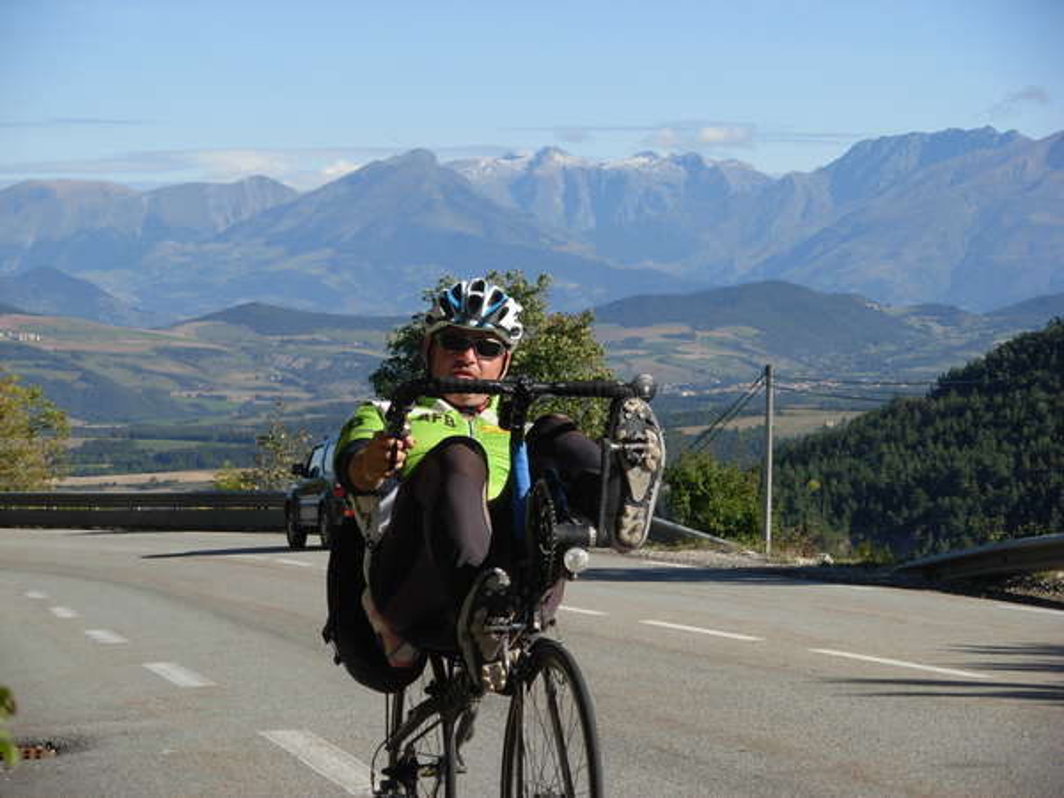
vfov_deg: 13.2
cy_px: 399
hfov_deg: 17.6
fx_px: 3443
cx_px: 532
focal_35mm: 112
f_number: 4.2
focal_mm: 18.6
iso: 79
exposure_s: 1/645
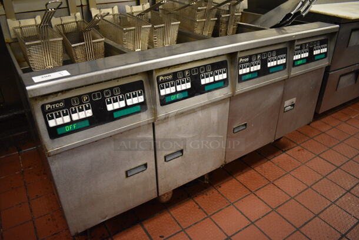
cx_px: 180
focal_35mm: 27
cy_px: 120
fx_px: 270
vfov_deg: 48.0
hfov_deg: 67.3
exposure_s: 1/125
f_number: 3.5
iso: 2200
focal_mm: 18
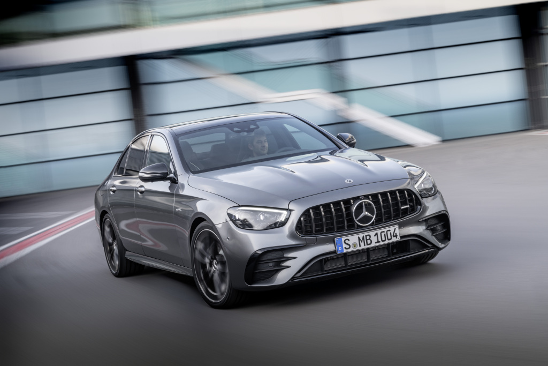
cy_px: 183
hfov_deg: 30.5
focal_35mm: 66
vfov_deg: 20.6
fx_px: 1005
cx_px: 274
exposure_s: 5
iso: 200
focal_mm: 66
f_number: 22
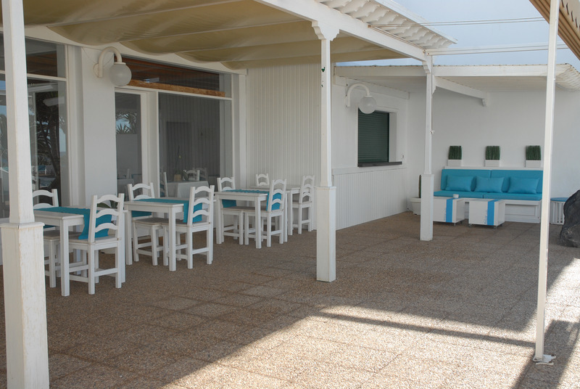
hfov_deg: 51.2
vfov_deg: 35.6
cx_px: 290
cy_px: 194
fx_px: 605
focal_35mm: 38
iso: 250
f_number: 8
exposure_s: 1/200
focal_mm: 25
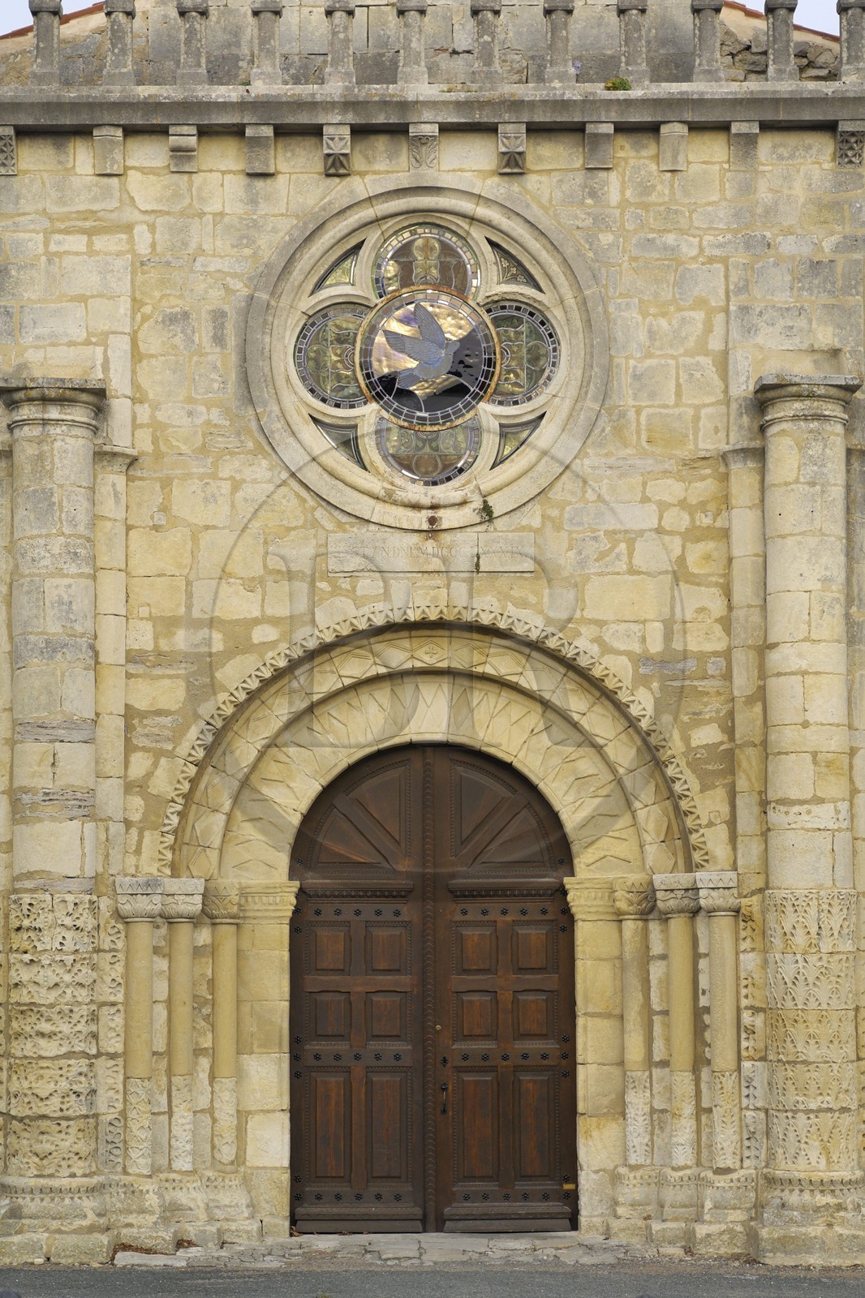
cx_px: 432
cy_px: 649
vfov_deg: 27.0
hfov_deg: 18.2
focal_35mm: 75
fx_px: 2704
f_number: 4.2
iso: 100
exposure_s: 1/160
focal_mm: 50
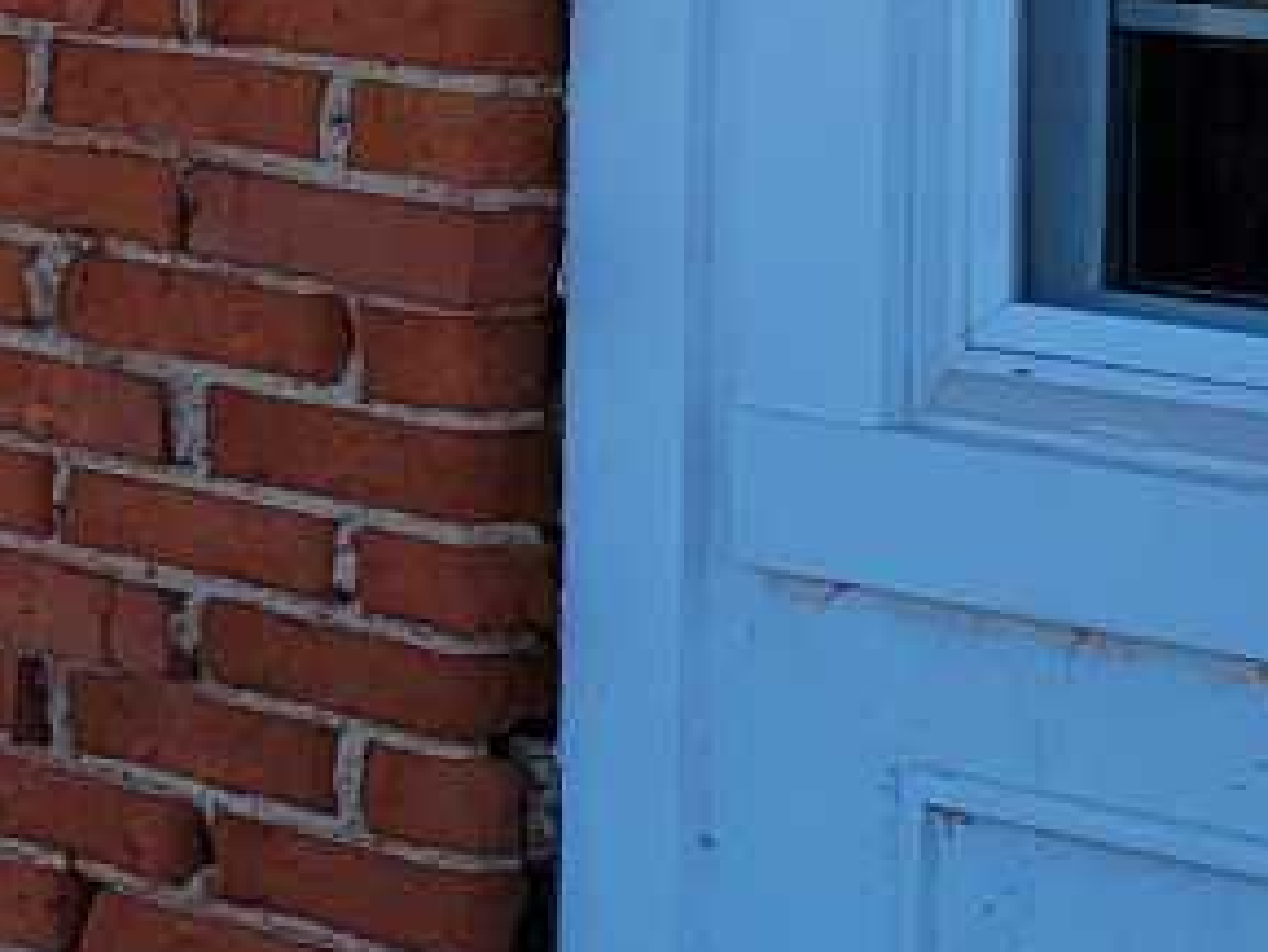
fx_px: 6230
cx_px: -2896
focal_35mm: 170
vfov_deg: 8.6
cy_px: -369
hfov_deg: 8.8
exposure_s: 1/348
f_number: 1.8
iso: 16
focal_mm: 6.7
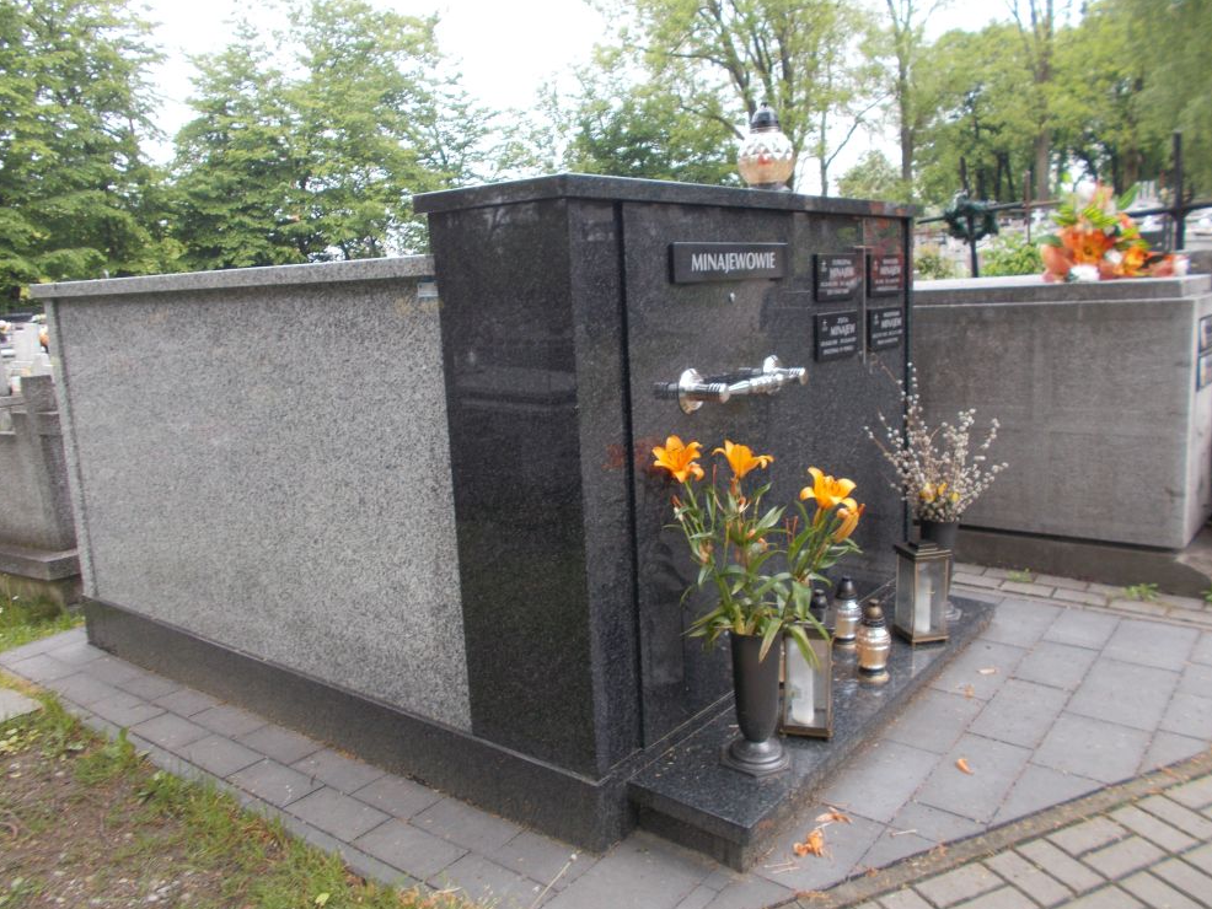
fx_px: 946
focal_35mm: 27
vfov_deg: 51.4
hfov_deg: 65.3
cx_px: 621
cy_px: 445
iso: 80
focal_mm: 4.6
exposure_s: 1/50
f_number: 3.2
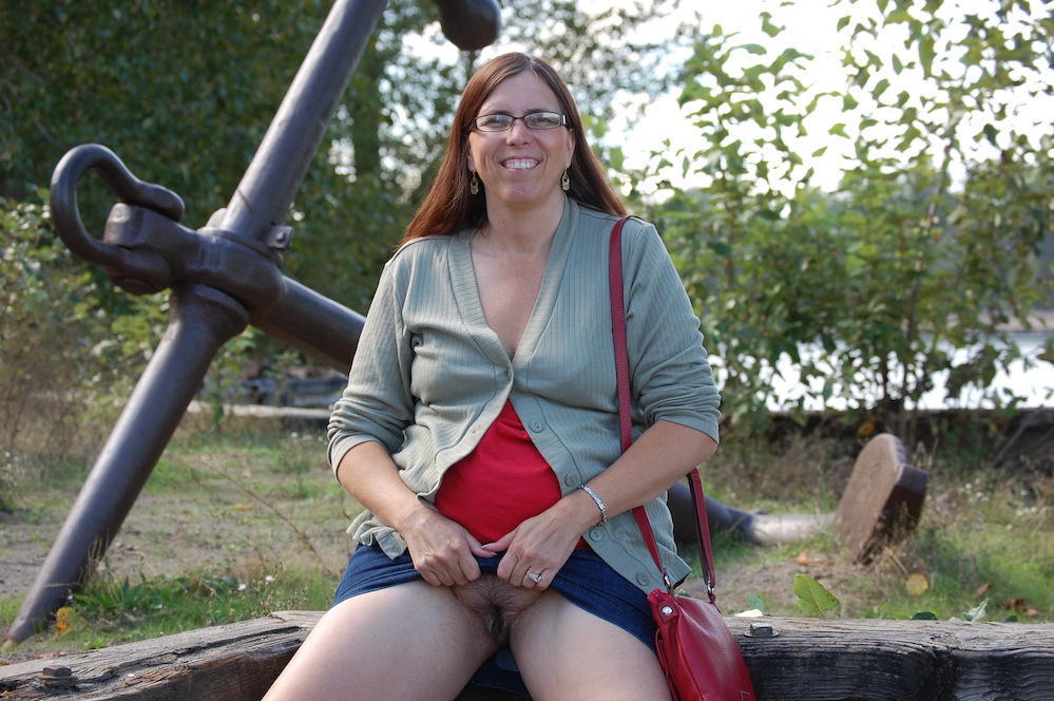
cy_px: 350
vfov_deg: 16.5
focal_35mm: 82
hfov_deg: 24.6
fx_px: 2413
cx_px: 527
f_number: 5.6
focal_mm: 55
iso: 200
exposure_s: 1/125
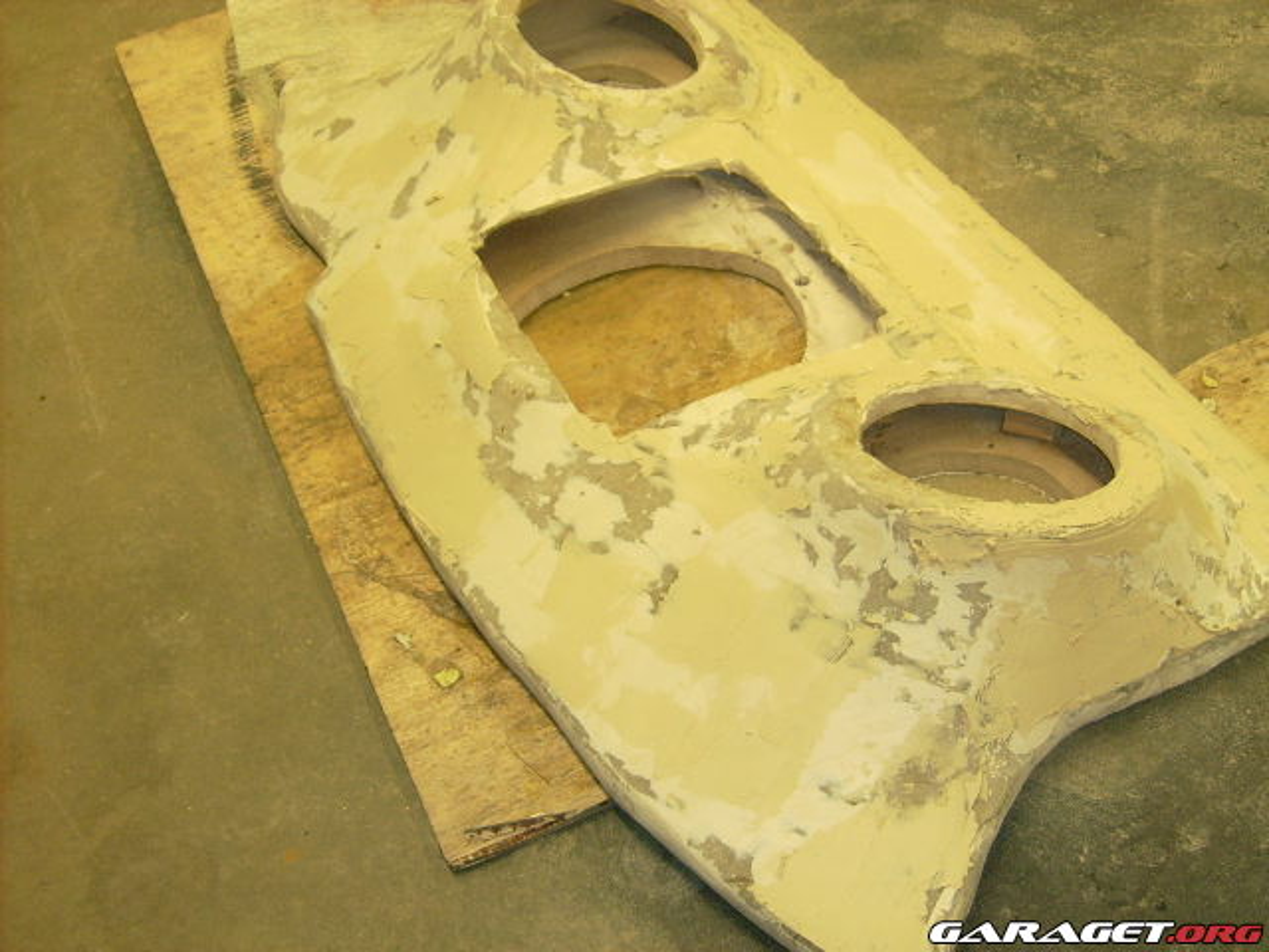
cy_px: 476
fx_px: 1650
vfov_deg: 32.2
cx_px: 634
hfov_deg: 42.1
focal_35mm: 45
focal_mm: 7.53
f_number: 3.1
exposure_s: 1/60
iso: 100
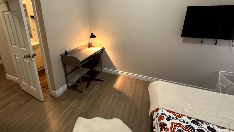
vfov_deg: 65.9
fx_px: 99
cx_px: 112
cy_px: 48
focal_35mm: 16
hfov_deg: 99.3
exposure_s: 1/60
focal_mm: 2.22
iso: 400
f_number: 2.2
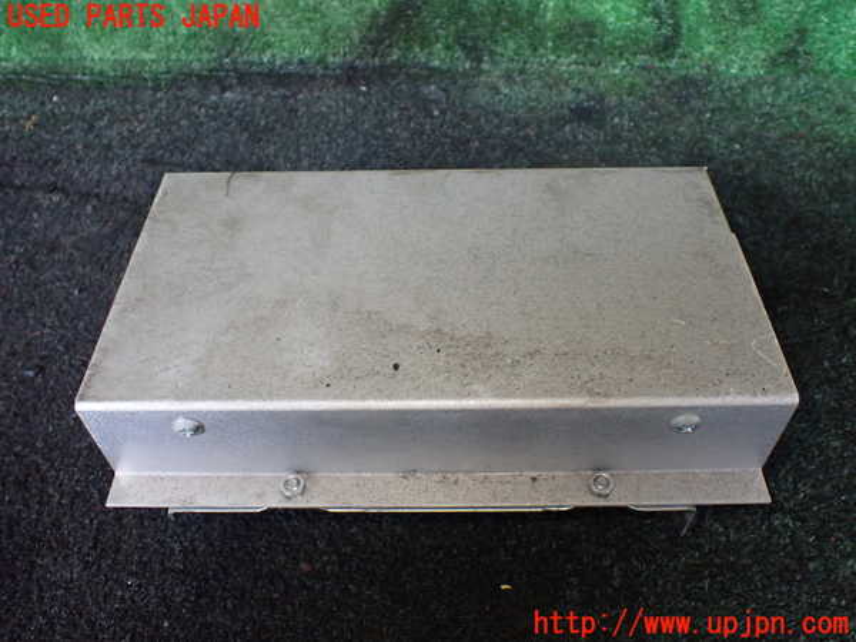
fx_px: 742
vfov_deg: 46.8
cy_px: 321
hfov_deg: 60.0
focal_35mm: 30
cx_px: 428
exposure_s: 1/125
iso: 800
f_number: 2.3
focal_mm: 5.4
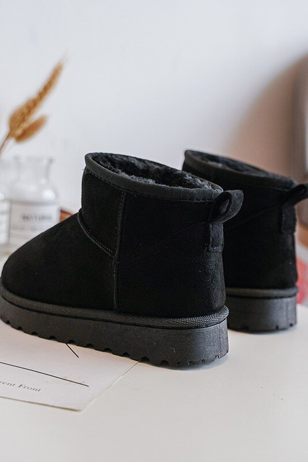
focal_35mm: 44
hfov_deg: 30.5
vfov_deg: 44.5
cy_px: 231
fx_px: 565
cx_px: 154
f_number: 4
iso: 500
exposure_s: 1/100
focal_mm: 44
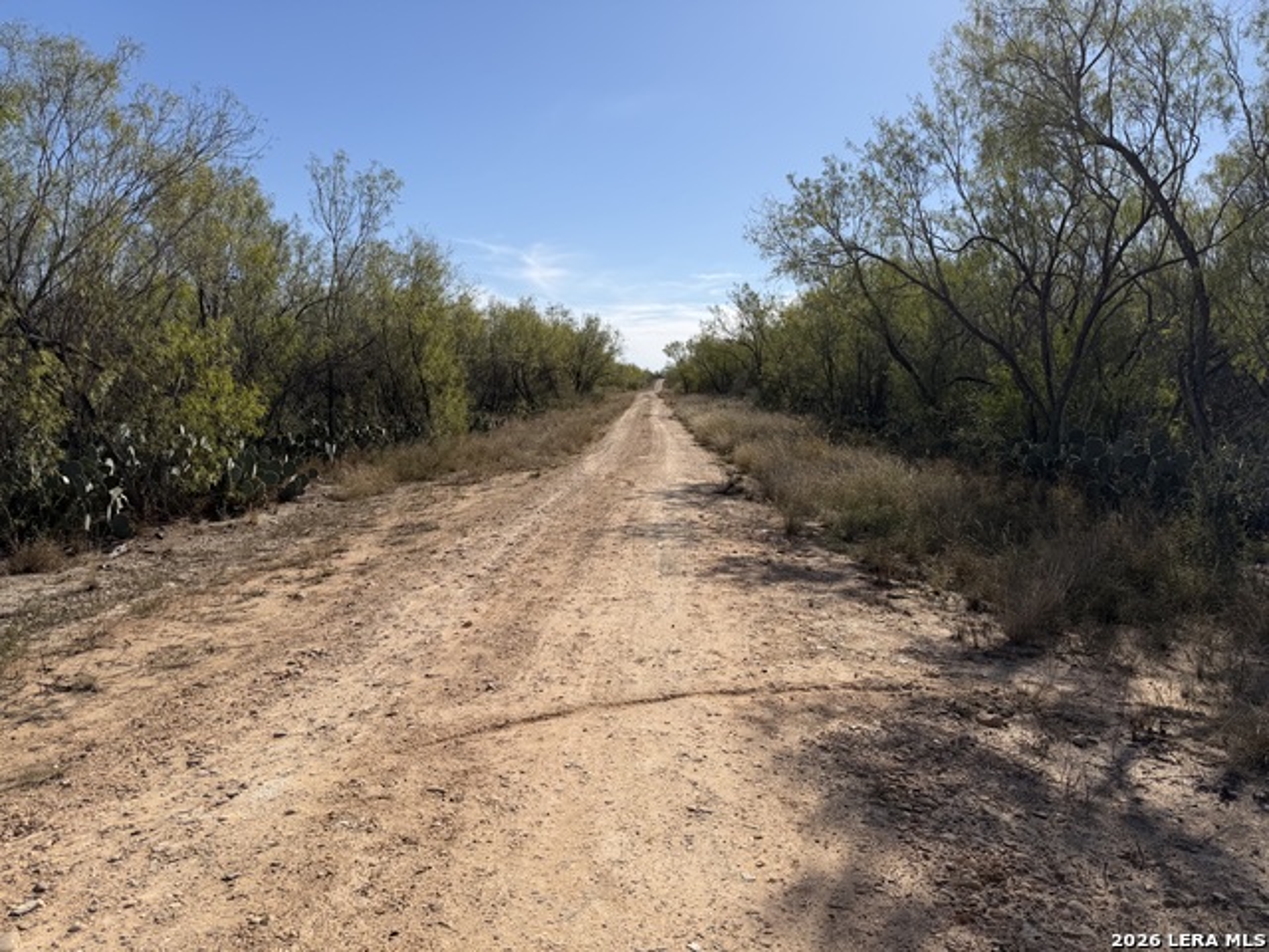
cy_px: 476
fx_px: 880
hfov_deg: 71.6
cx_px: 634
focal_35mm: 24
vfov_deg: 56.8
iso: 80
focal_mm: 6.76
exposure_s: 1/7353
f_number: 1.78
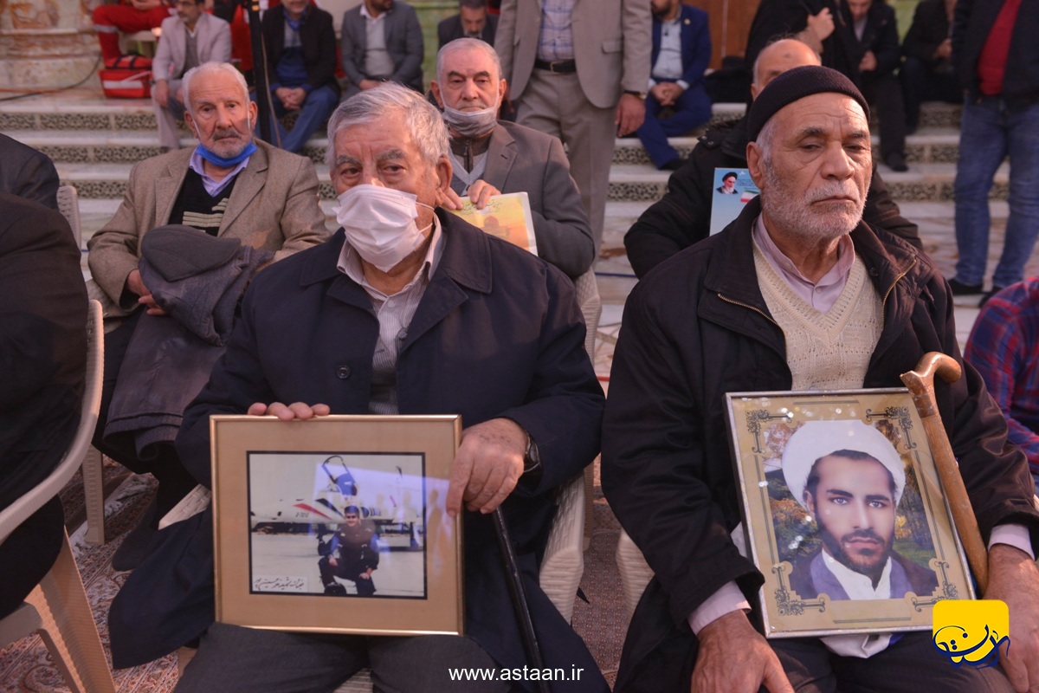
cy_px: 346
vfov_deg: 36.9
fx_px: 1039
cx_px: 520
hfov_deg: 53.1
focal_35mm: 36
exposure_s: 1/50
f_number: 5
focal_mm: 36
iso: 1600
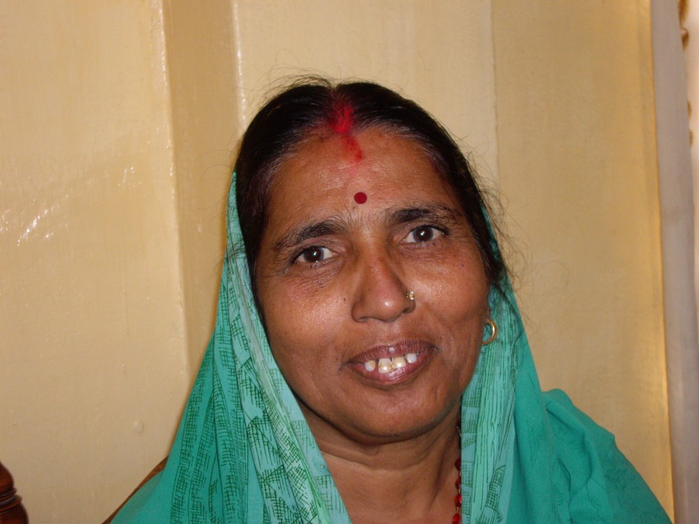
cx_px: 350
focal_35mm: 66
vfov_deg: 22.3
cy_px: 262
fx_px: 1333
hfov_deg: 29.4
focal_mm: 10.7
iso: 200
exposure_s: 1/80
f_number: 3.6
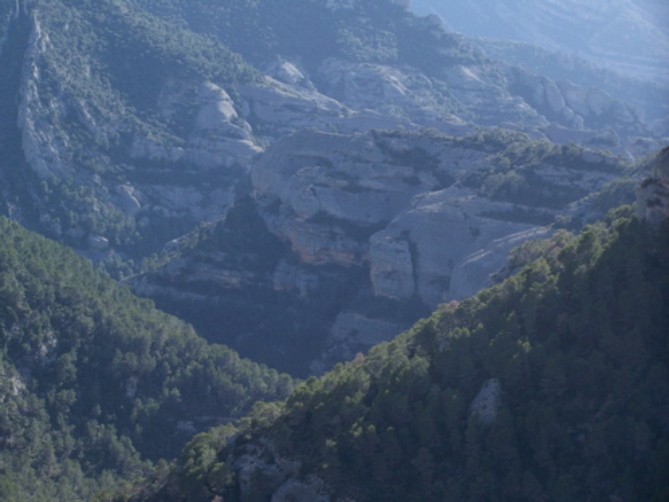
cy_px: 251
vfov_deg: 14.1
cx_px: 334
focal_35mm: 105
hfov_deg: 18.7
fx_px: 2031
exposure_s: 1/500
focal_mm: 17.5
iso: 80
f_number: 3.2
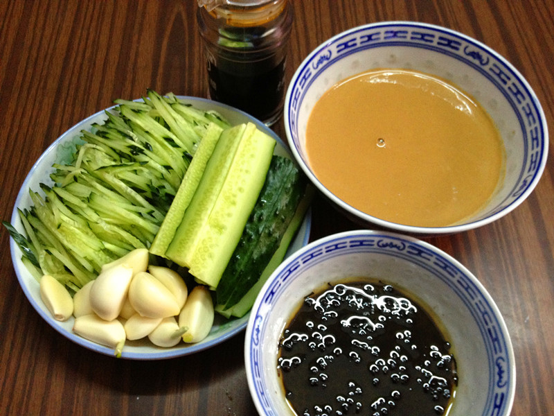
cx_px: 277
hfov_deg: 52.6
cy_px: 208
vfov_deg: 40.7
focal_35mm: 35
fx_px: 560
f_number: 2.4
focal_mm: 4.28
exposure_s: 1/20
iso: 250
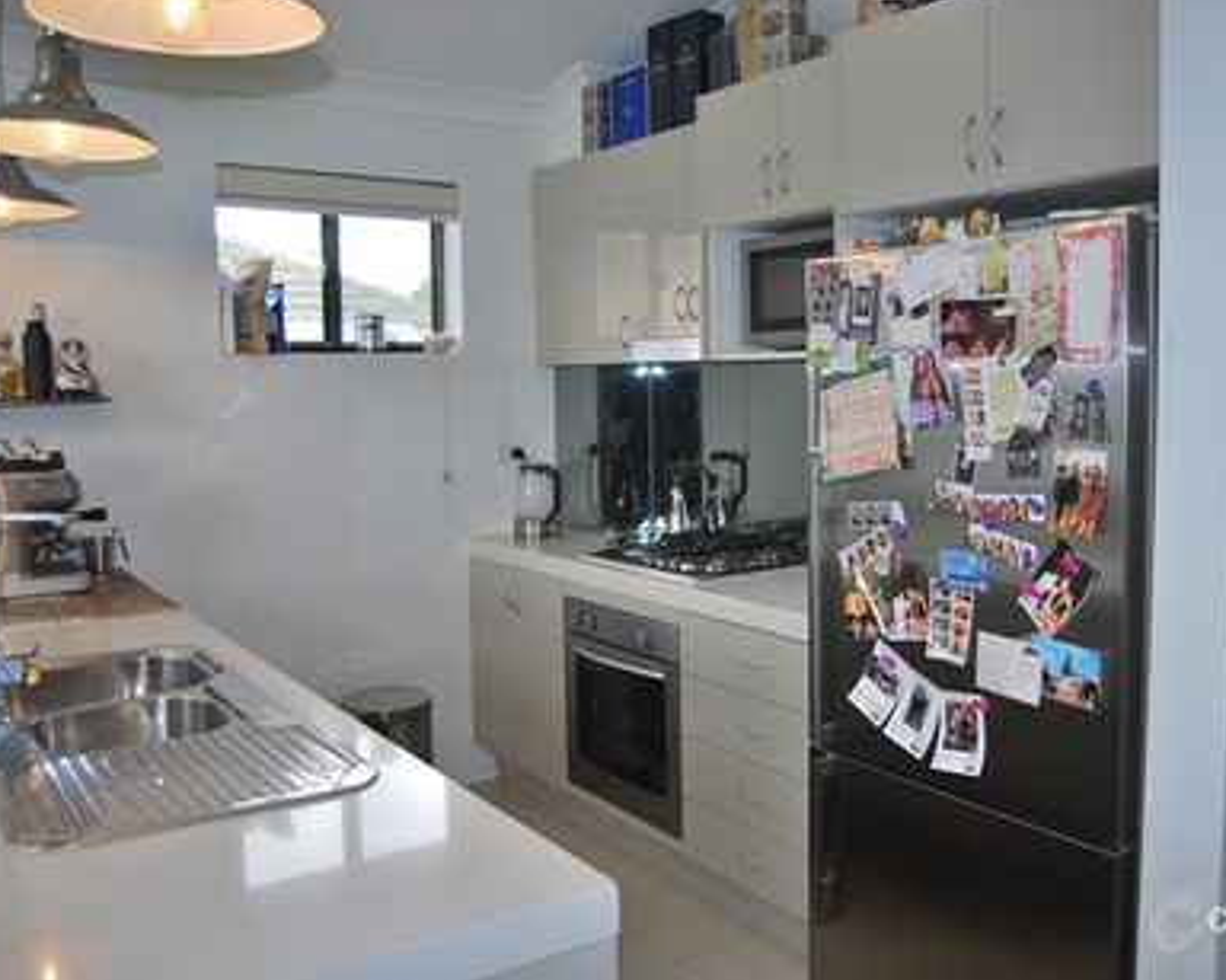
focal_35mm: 31
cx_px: 658
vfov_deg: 47.1
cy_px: 484
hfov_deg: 57.1
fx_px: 1125
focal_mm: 18
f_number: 3.5
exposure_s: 1/125
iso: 140
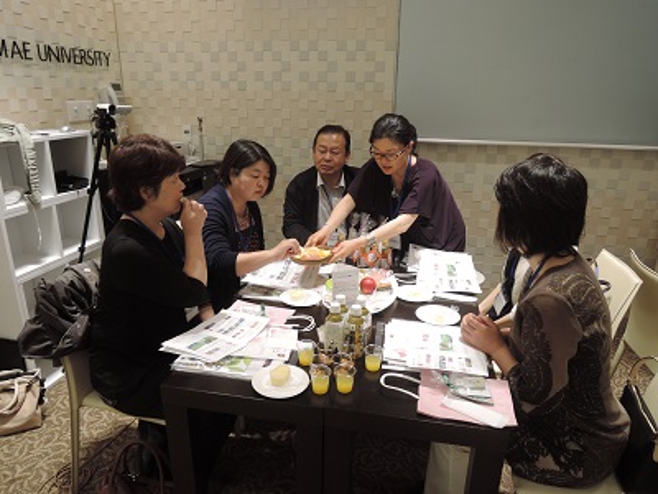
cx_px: 329
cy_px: 247
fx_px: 456
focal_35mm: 24
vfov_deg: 56.8
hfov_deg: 71.6
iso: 125
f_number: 2.8
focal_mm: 5.1
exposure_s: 1/30
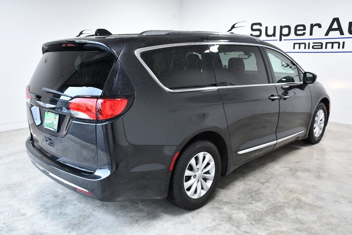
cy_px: 118
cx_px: 176
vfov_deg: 39.9
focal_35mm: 33
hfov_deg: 57.2
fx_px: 323
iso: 2500
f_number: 7.1
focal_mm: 22
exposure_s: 1/200
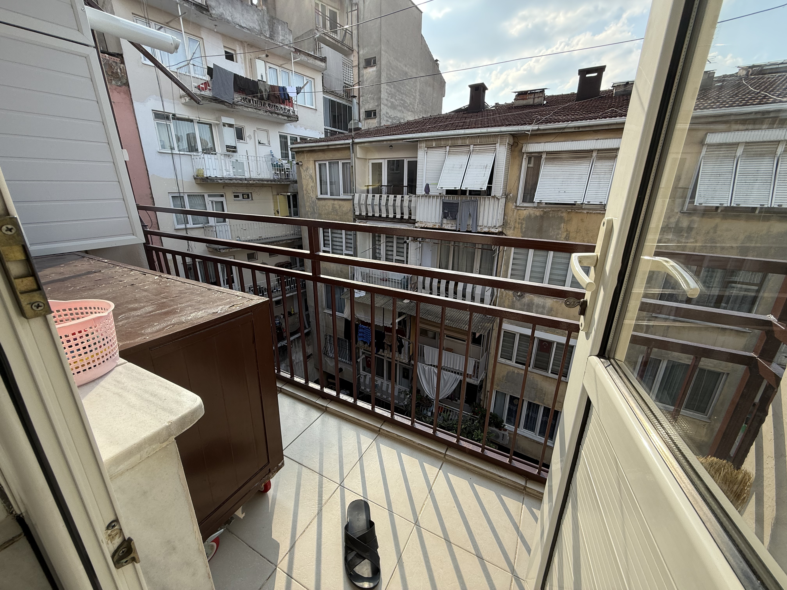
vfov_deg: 85.7
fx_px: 318
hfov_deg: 102.1
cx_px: 394
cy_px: 295
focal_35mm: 14
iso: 50
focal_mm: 2.22
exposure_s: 1/455
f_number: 2.2
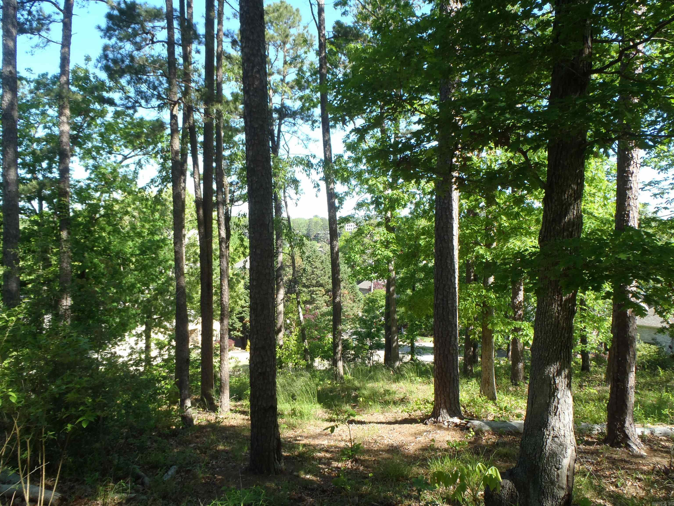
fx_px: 545
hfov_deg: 63.4
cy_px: 253
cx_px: 337
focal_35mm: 28
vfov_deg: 49.7
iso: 80
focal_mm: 5
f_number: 3.9
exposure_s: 1/125
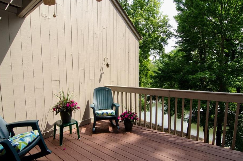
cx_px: 117
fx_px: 125
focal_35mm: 19
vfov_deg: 65.4
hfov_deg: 88.3
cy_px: 88
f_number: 13
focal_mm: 11
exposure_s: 1/250
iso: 1250
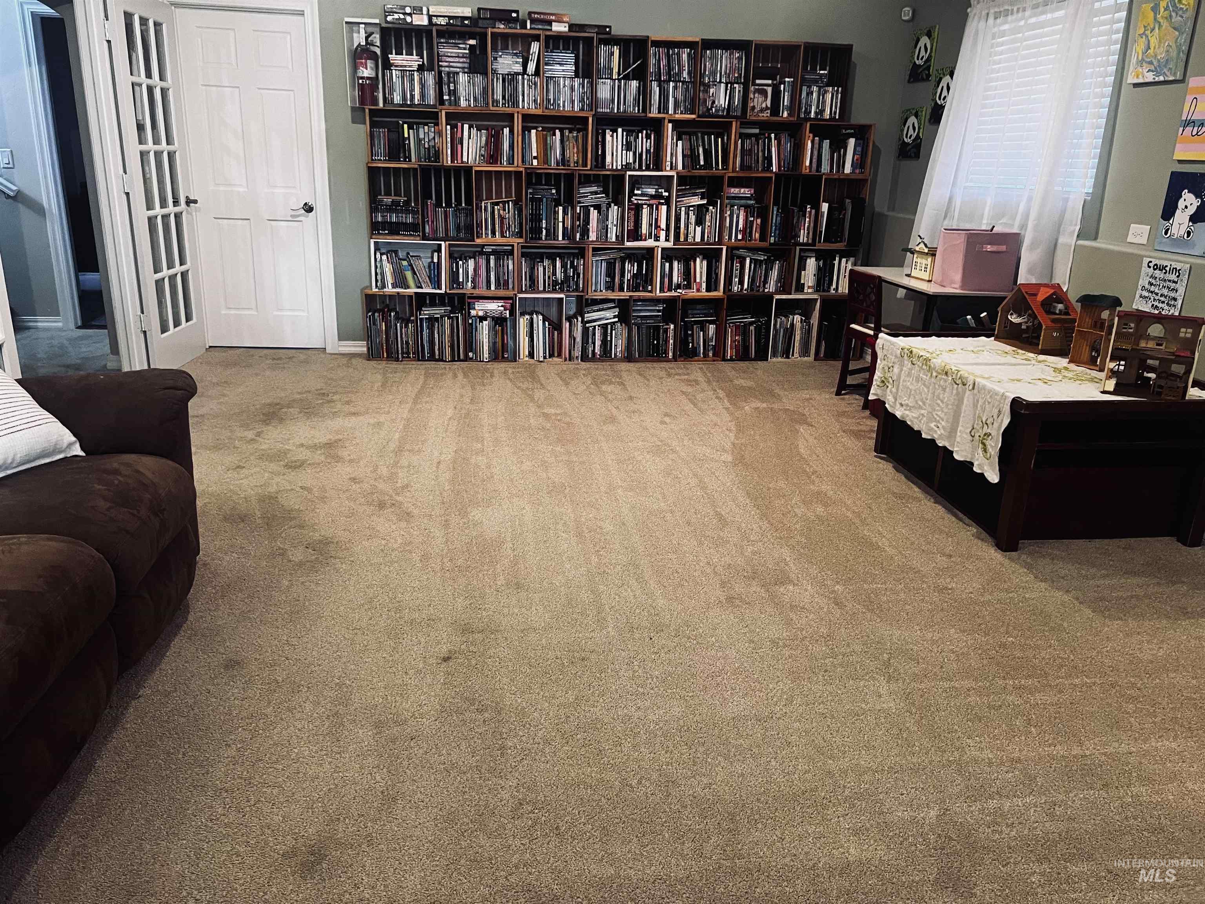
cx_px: 602
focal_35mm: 26
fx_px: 905
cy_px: 452
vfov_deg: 53.1
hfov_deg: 67.3
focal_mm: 5.7
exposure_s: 1/60
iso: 250
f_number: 1.5
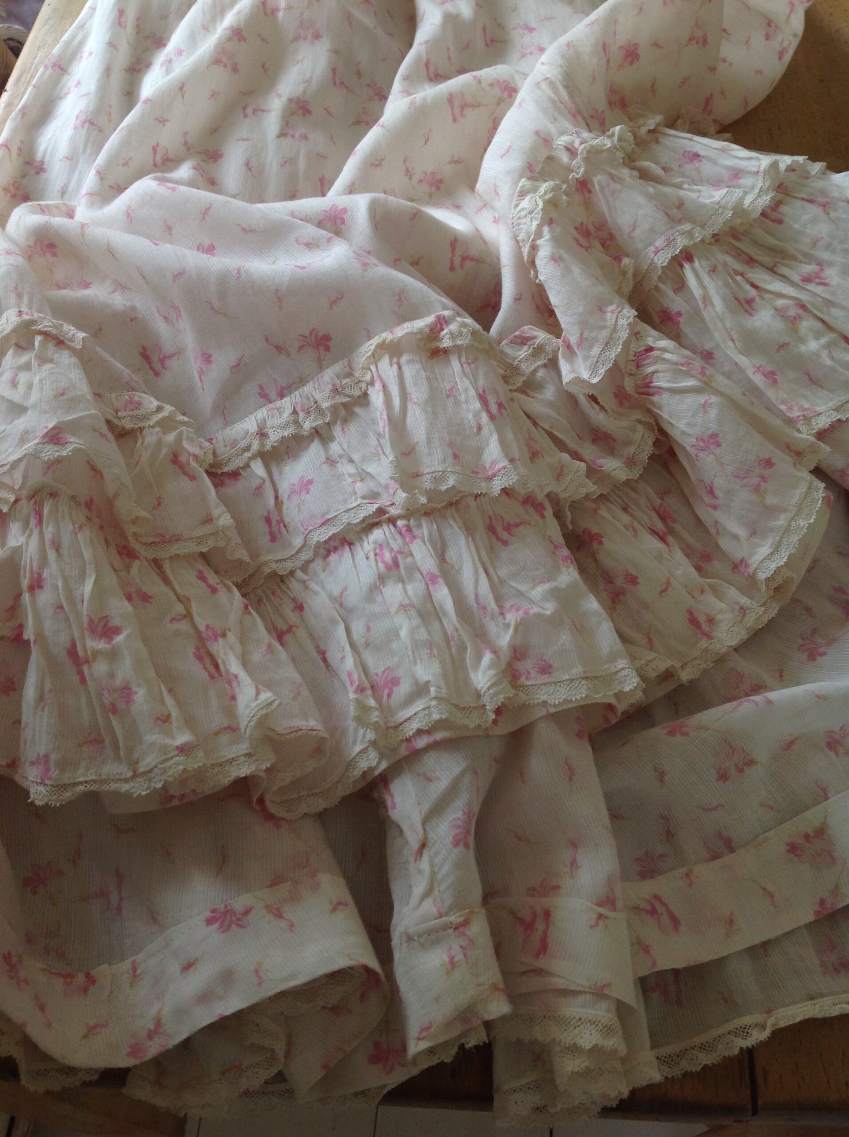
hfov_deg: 40.6
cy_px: 568
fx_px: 1148
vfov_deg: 52.7
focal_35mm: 35
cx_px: 424
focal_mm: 4.28
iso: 64
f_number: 2.4
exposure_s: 1/30
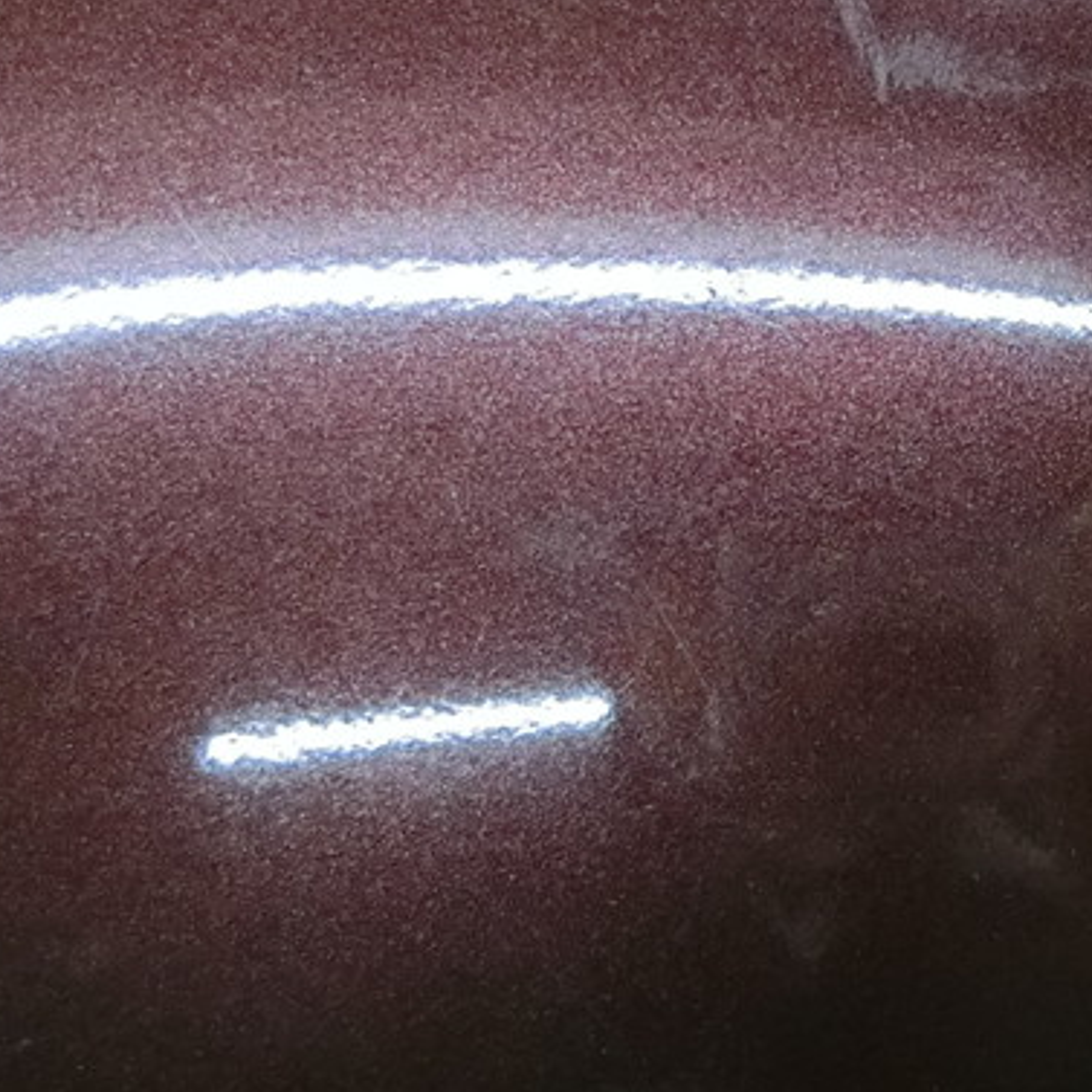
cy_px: 617
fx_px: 2677
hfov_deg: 22.0
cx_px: 1162
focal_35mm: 75
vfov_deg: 23.0
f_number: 3.5
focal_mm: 4.5
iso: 400
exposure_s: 1/60
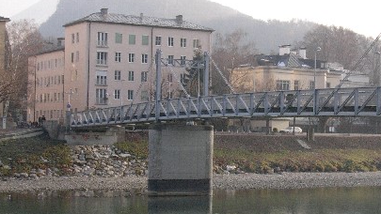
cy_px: 111
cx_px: 257
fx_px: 889
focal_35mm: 88
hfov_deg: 24.1
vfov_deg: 13.8
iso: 70
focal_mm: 8.4
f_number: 3.2
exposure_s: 1/483
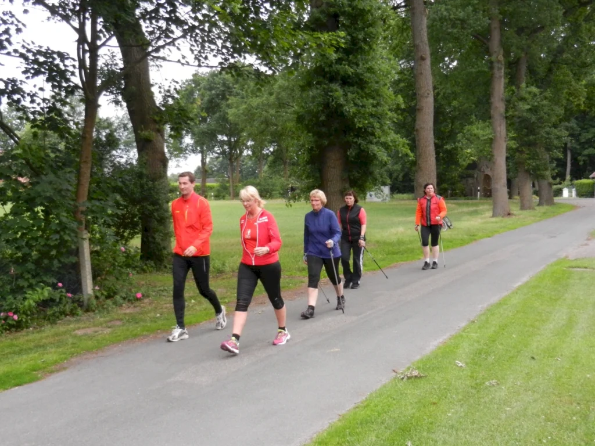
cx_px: 298
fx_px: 653
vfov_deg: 37.7
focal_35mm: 38
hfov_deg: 49.0
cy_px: 223
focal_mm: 6.9
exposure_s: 1/400
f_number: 4
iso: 800
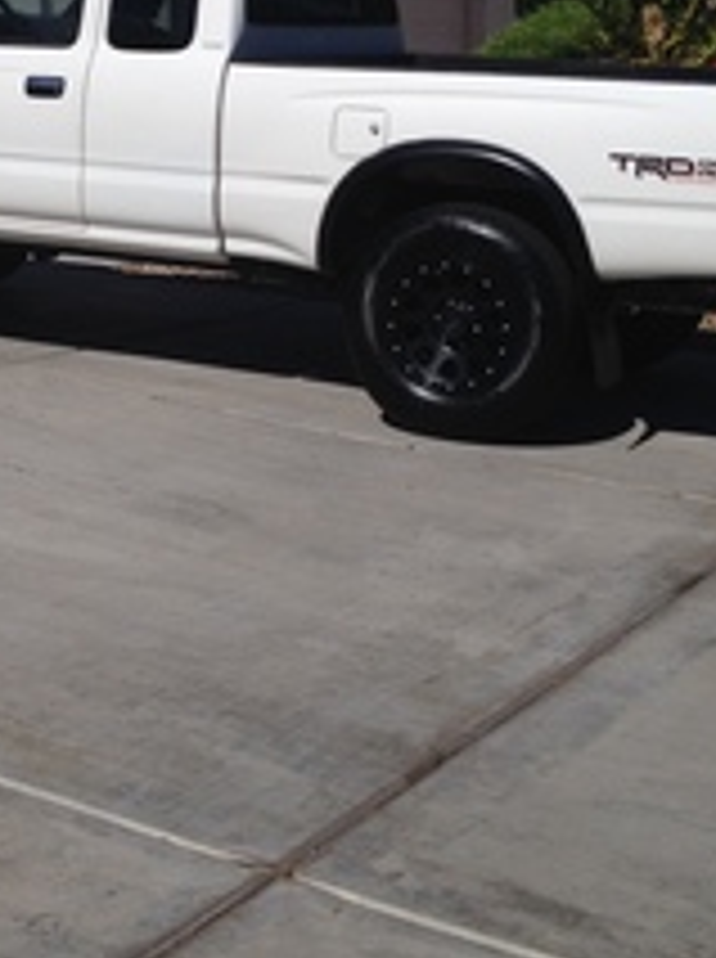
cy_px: 202
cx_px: 212
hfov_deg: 18.5
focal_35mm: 79
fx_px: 2185
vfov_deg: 24.4
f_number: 2.4
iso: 50
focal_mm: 4.28
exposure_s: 1/6135
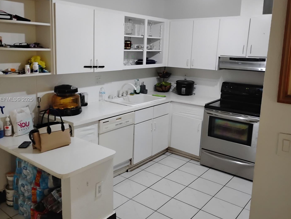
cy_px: 100
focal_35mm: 32
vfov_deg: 44.2
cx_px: 134
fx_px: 269
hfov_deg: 56.7
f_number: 1.8
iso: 1528
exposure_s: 1/30
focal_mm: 4.26
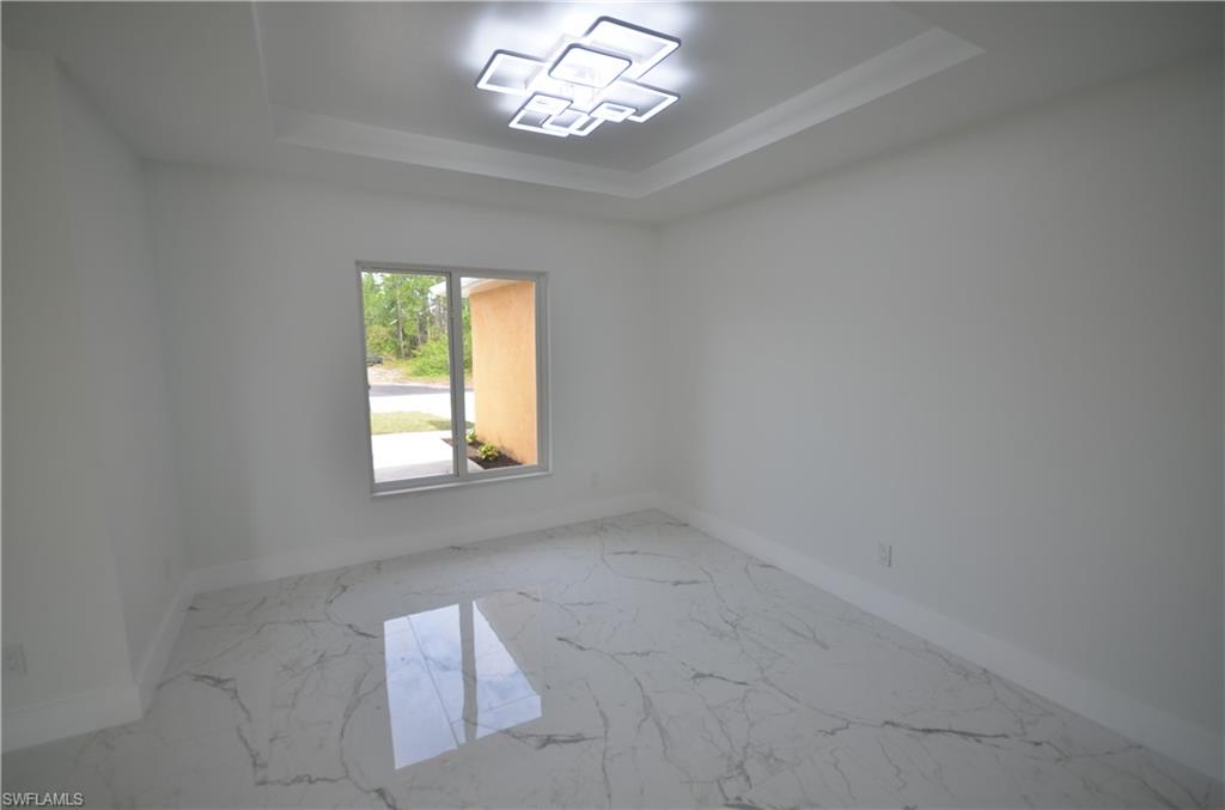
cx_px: 612
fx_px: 509
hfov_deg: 100.5
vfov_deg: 77.0
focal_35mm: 15
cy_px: 405
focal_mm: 10
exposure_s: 1/125
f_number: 5.6
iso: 200
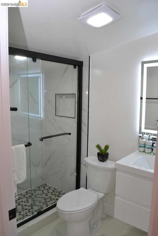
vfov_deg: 67.4
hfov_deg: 47.9
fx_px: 178
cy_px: 118
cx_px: 79
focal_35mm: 27
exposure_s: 1/60
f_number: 5.6
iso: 360
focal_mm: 18
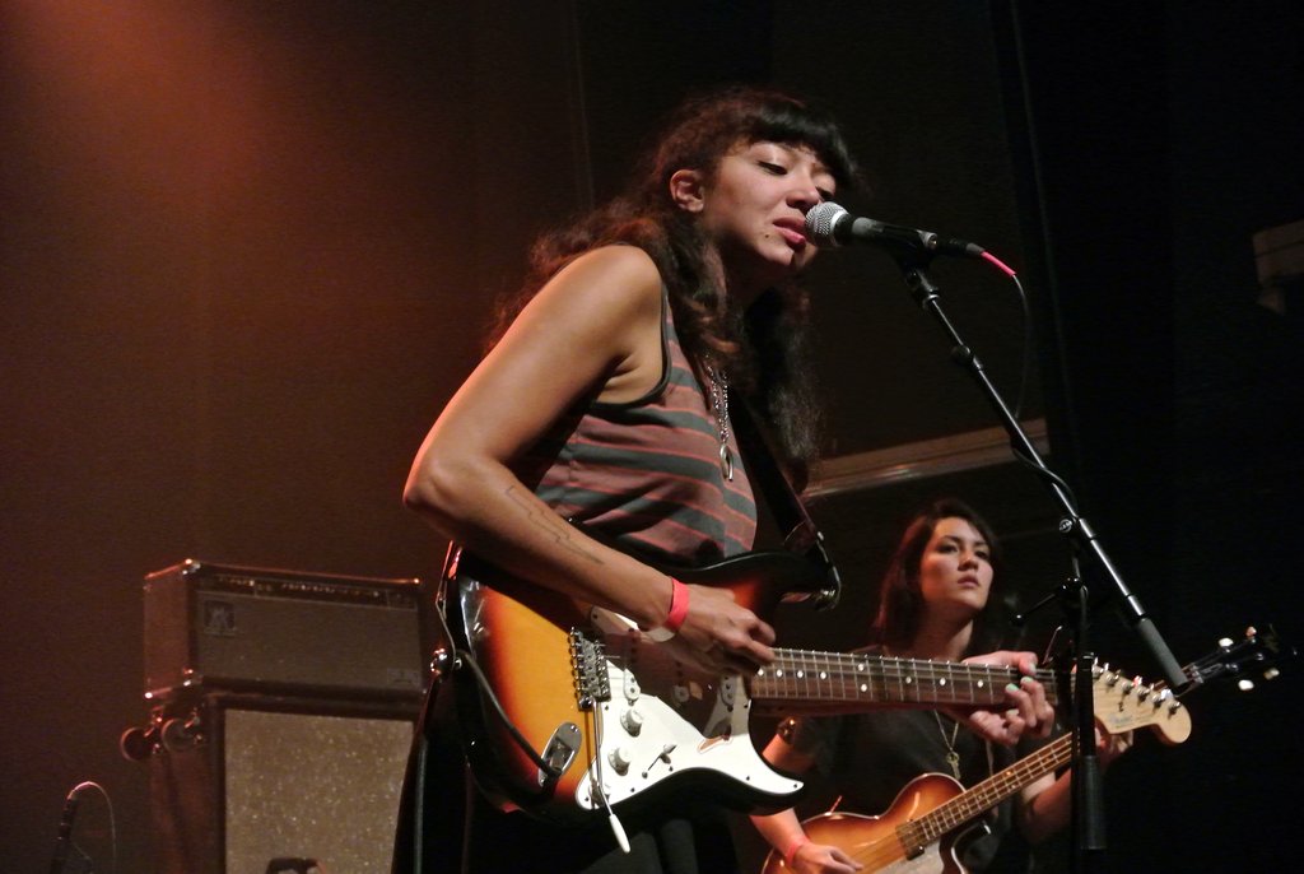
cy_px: 437
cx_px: 652
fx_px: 2938
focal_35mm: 81
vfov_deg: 16.9
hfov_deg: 25.0
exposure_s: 1/60
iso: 3200
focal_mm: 30
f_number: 3.8
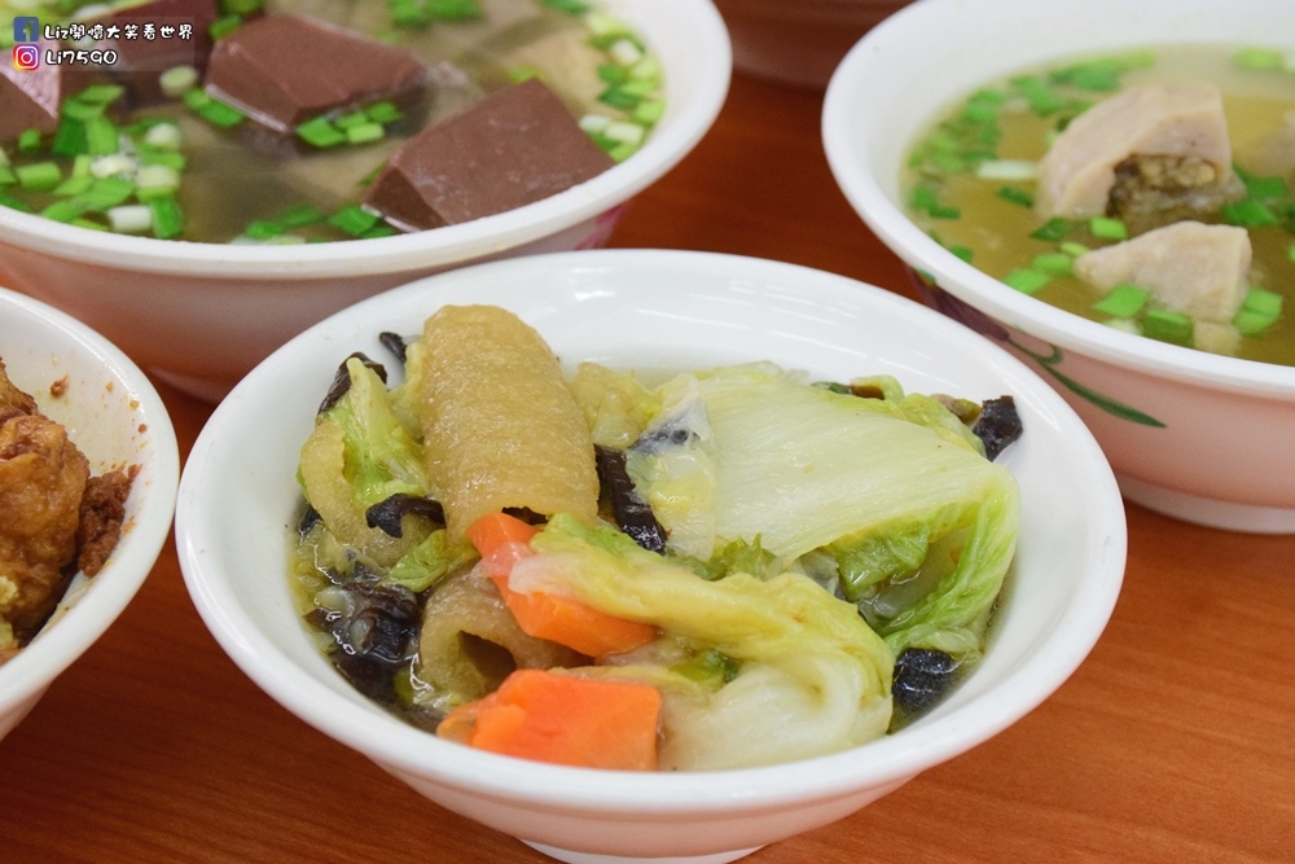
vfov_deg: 18.2
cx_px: 648
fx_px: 2698
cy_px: 432
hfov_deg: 27.0
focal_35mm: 75
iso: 4000
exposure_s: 1/200
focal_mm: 50
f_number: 9
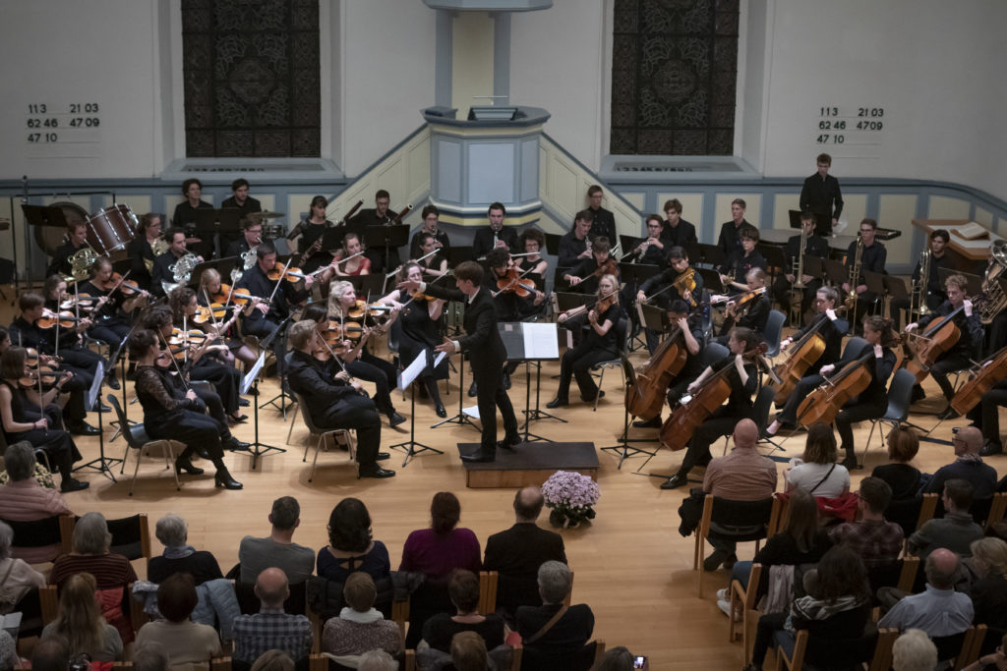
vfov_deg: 26.0
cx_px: 504
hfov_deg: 38.2
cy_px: 336
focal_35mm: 52
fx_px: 1455
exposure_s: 1/250
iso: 3200
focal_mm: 35
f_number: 2.2
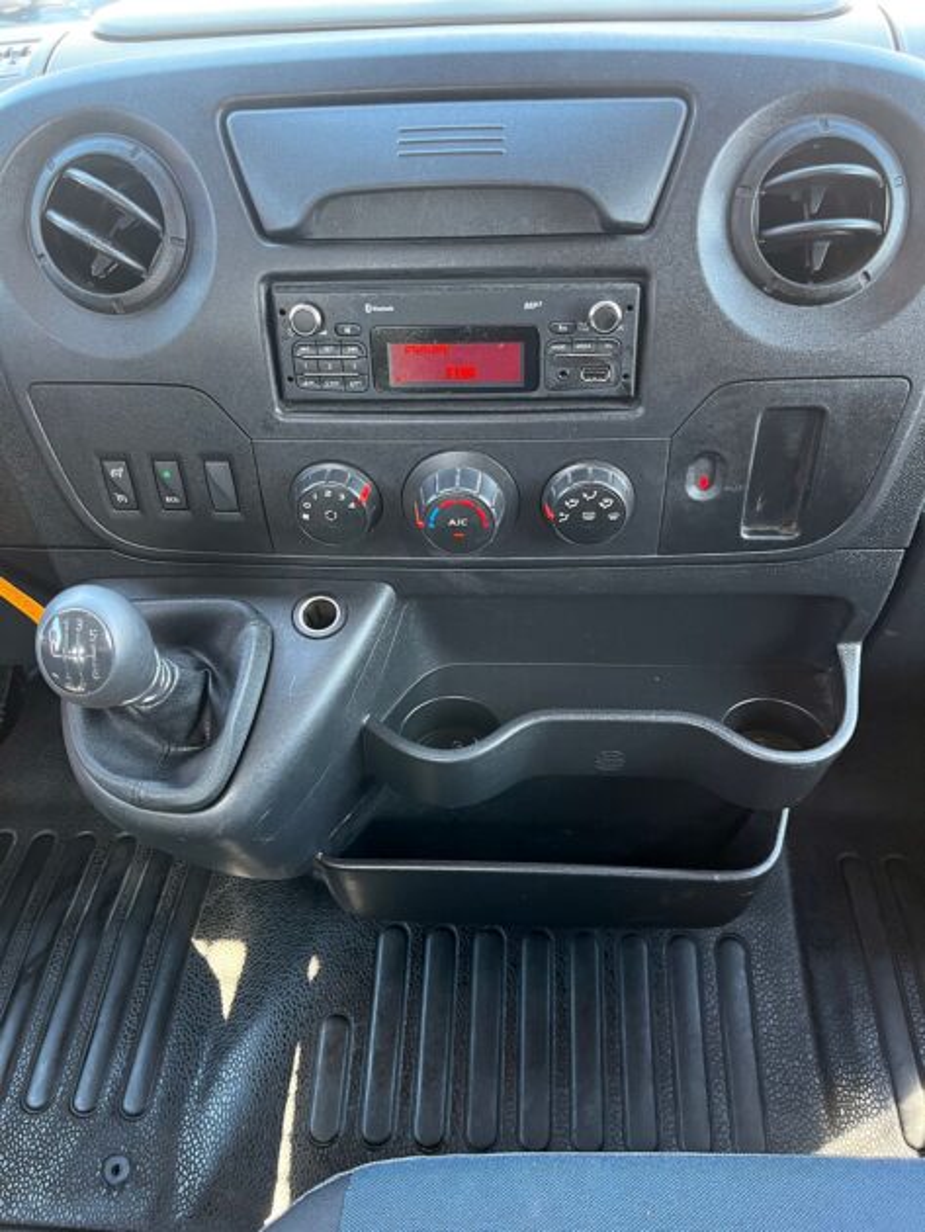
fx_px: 926
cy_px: 616
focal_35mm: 26
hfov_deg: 53.1
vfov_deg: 67.3
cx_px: 462
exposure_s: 1/61
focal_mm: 5.1
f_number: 1.6
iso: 125
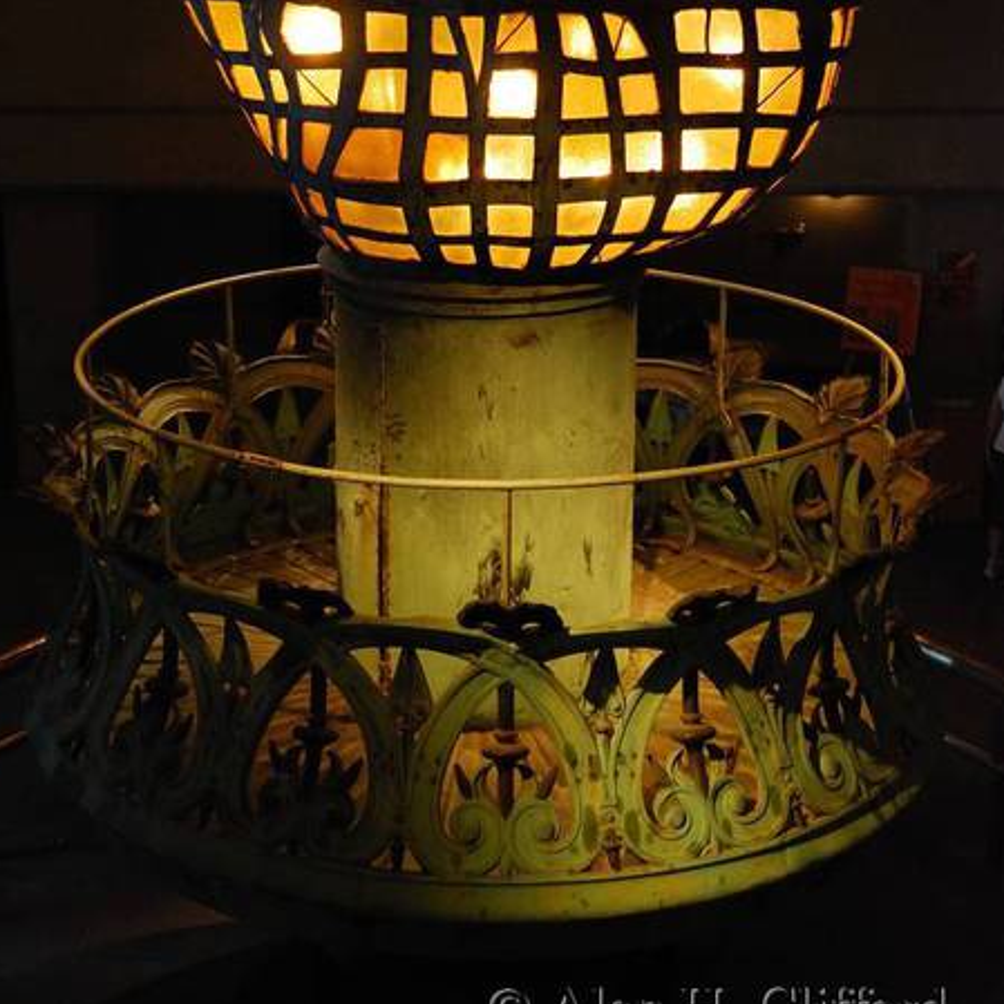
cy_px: 280
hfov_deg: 31.8
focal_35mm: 54
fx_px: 1761
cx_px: 487
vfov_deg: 31.4
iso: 720
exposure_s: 1/30
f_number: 4
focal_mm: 27
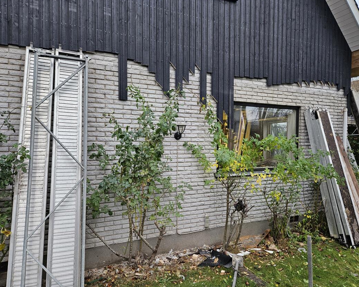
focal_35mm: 25
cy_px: 146
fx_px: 266
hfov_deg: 67.9
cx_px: 199
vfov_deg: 56.8
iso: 125
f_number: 1.8
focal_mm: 5.4
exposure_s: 1/100
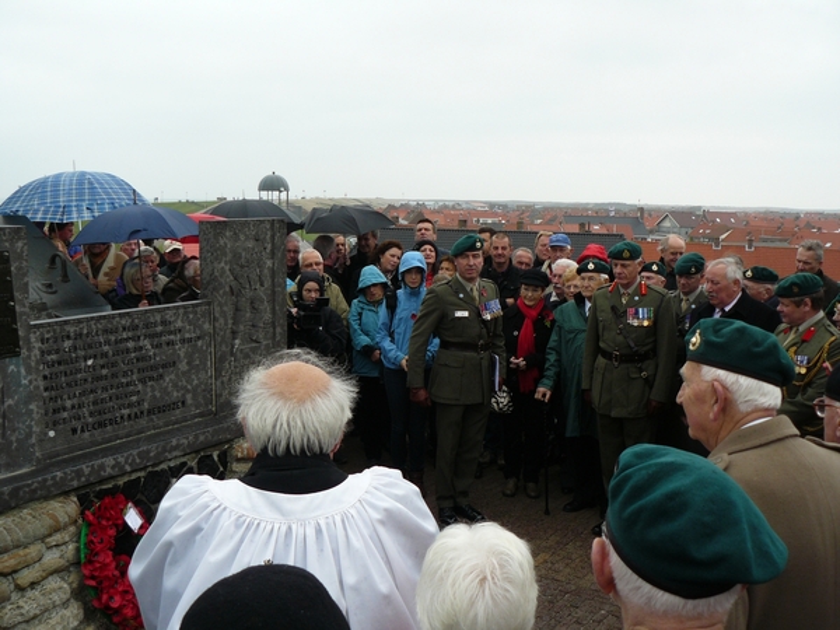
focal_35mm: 36
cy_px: 315
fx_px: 874
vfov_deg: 39.7
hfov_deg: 51.4
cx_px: 420
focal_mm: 6
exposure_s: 1/125
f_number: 3.2
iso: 100
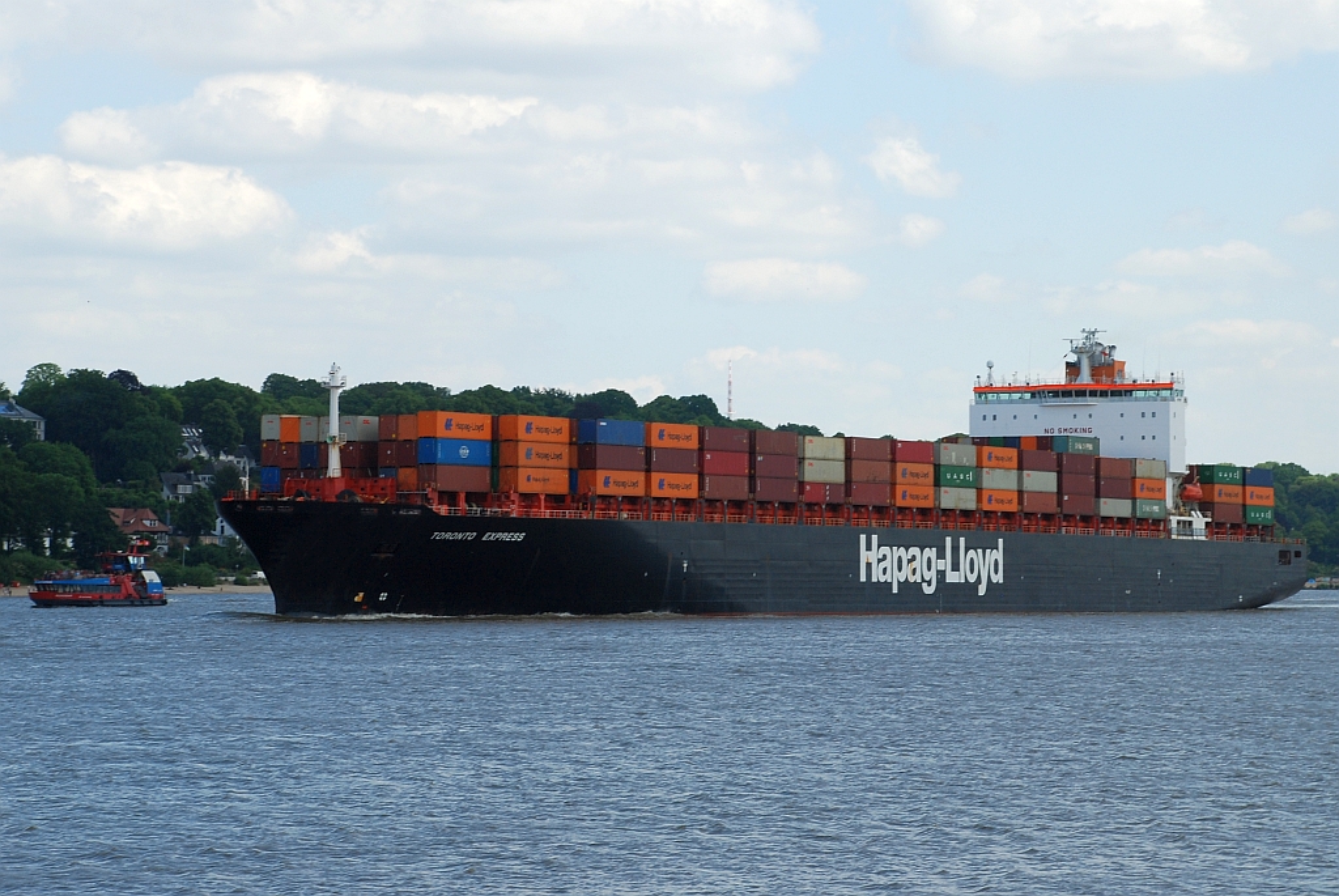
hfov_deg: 20.6
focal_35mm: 99
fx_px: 3686
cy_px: 448
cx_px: 670
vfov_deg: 13.9
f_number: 10
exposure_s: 1/250
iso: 200
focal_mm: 66
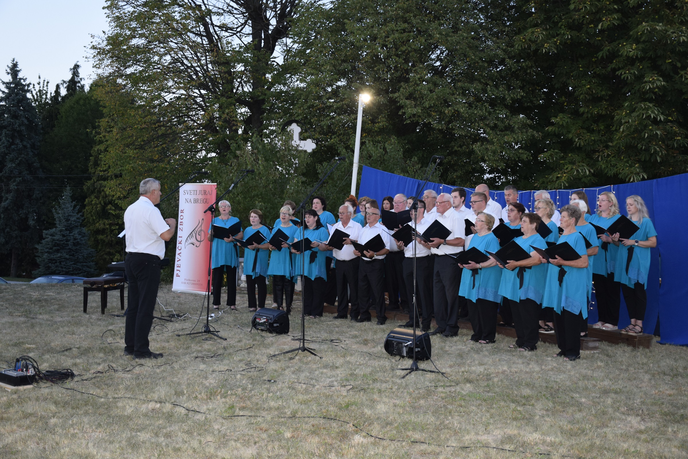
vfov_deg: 33.0
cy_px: 230
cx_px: 344
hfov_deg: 47.9
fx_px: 774
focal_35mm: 40
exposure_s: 1/90
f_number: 4.8
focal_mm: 27
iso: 800
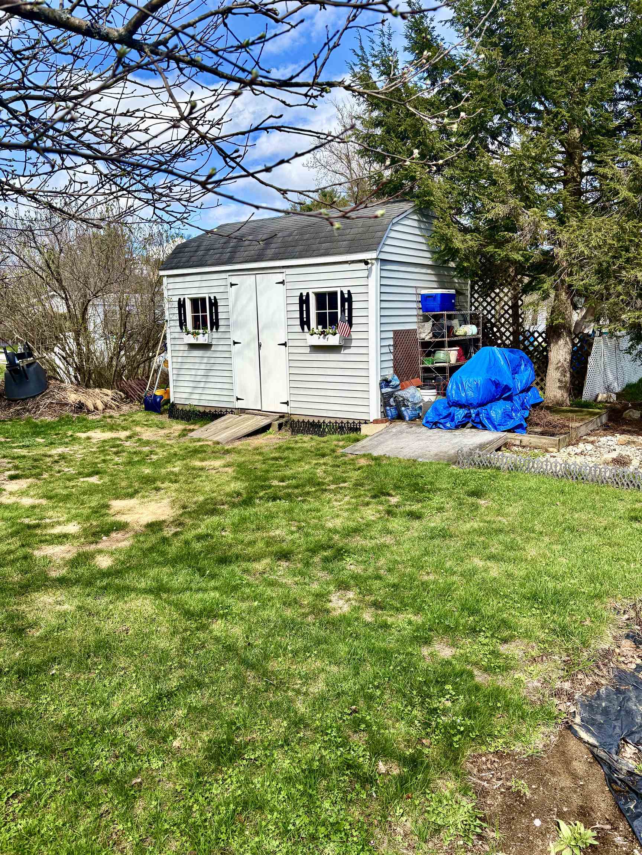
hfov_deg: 53.1
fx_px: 643
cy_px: 428
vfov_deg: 67.3
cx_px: 321
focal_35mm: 26
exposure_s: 1/2364
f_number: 1.6
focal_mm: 5.96
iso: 50
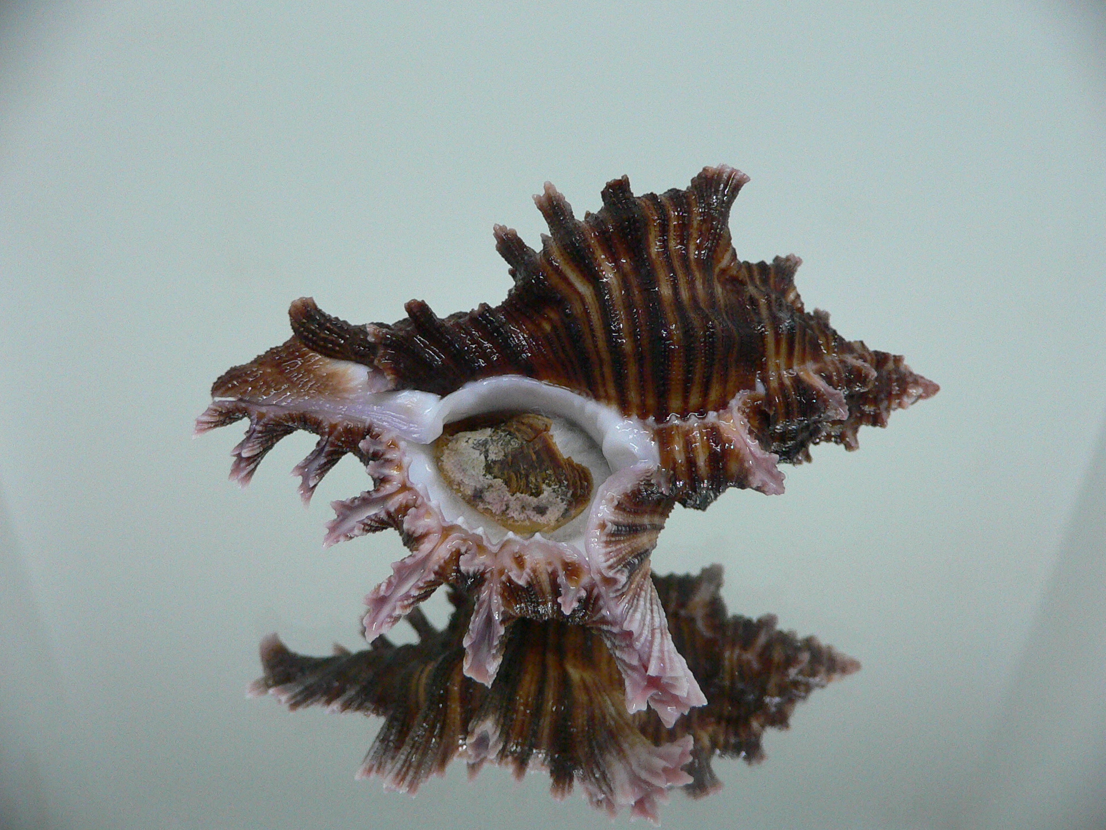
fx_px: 1118
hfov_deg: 52.6
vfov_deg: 40.7
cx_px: 553
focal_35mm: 35
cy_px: 415
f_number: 2.8
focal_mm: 4.6
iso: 200
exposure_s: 1/50
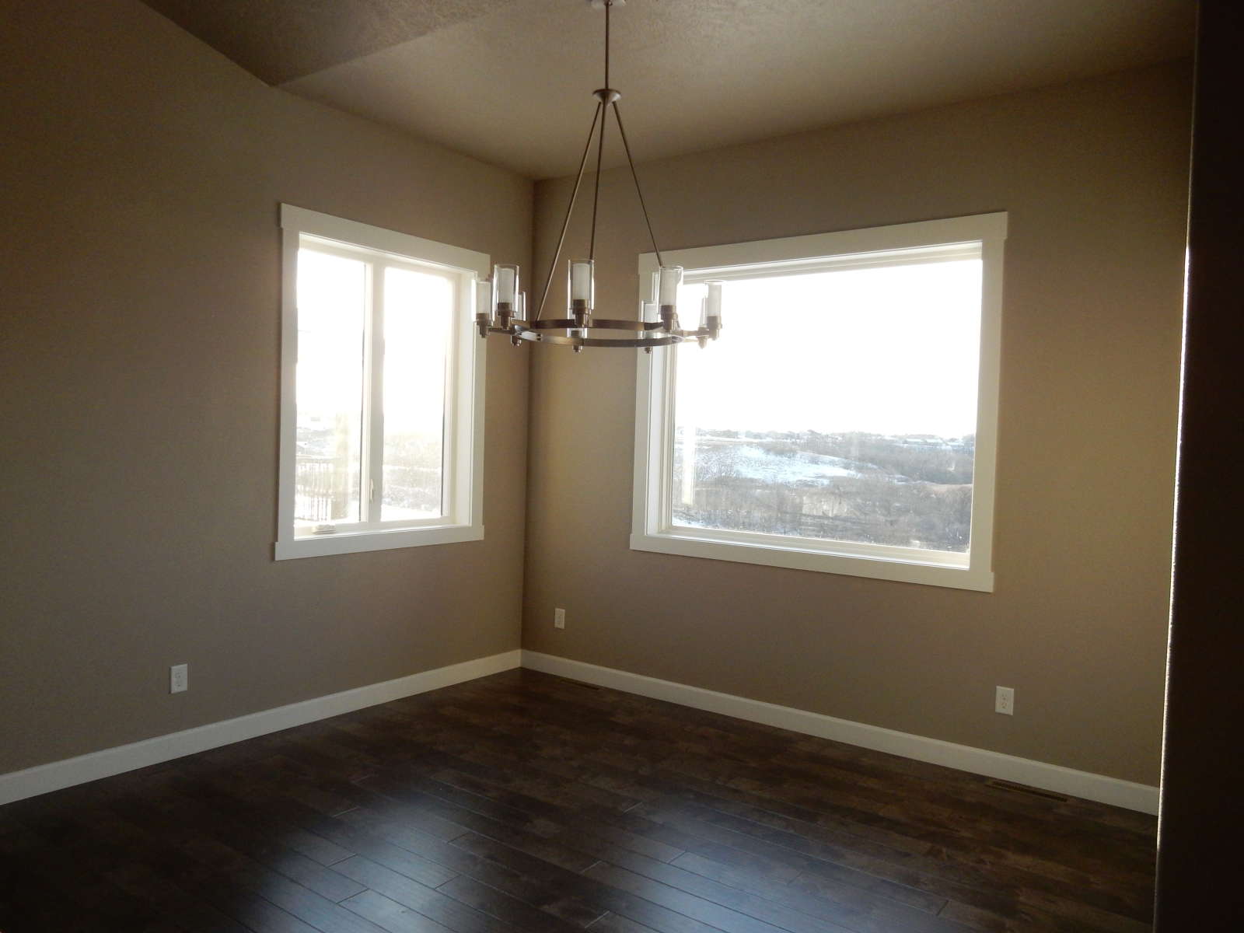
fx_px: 898
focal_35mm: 25
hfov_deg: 69.4
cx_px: 622
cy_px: 466
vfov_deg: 54.9
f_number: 3.7
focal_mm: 4.5
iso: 280
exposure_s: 1/250
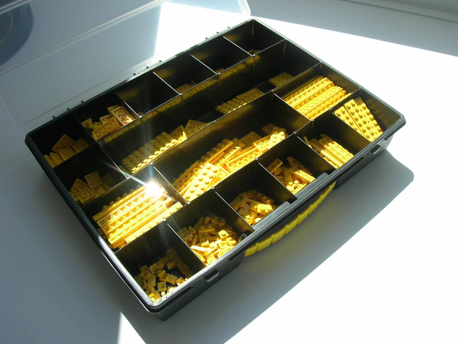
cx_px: 229
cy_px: 172
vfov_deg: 41.8
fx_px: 450
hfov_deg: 54.0
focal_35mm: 34
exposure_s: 1/186
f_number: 4.9
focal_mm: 5.7
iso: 50
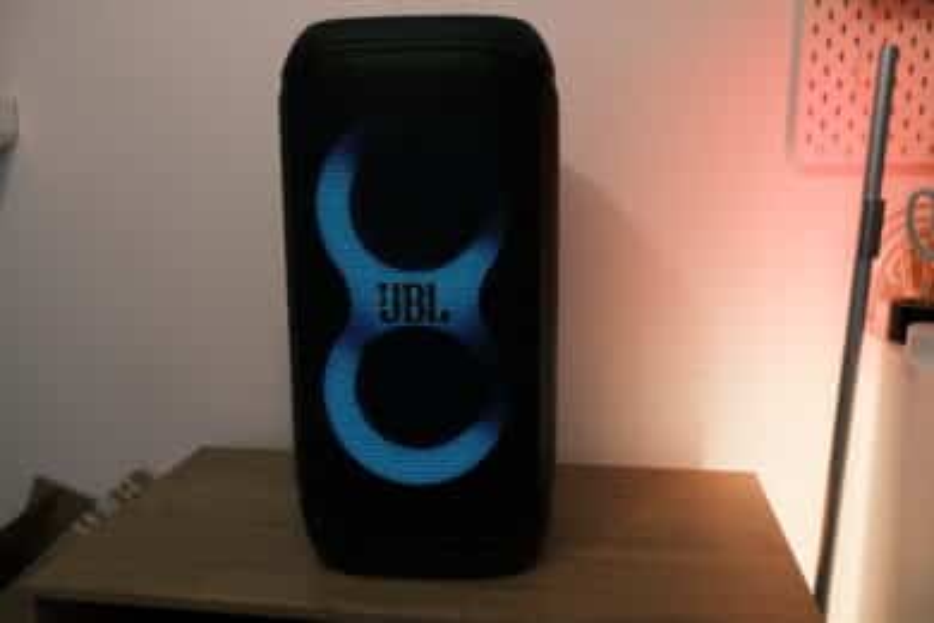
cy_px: 312
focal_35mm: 30
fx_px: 778
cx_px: 467
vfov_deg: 43.6
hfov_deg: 61.9
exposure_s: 1/100
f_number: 5
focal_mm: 20.2
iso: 1250
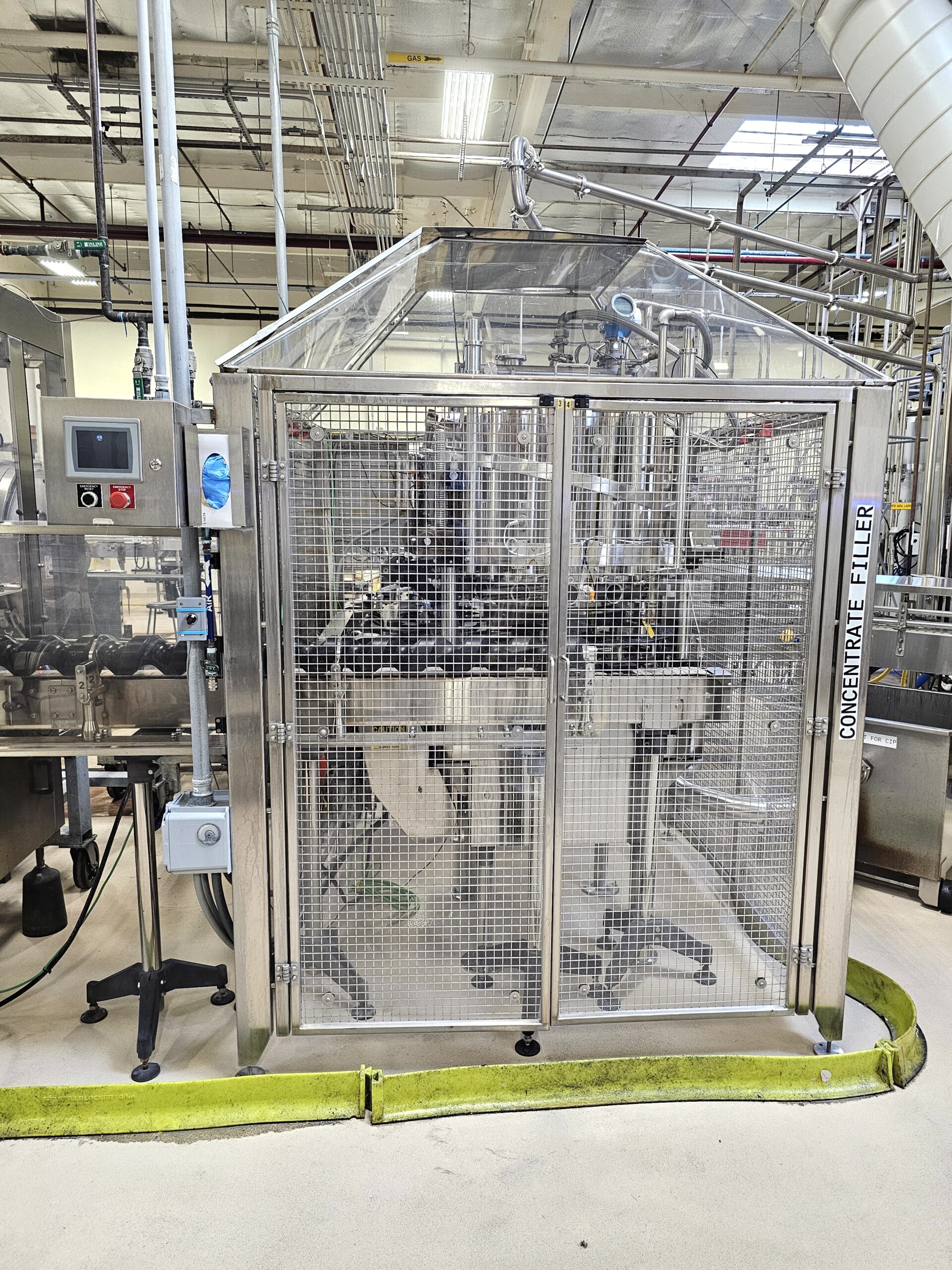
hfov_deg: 58.9
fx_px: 843
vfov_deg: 73.9
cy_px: 635
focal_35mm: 23
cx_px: 476
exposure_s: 1/120
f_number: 1.7
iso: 400
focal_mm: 6.3
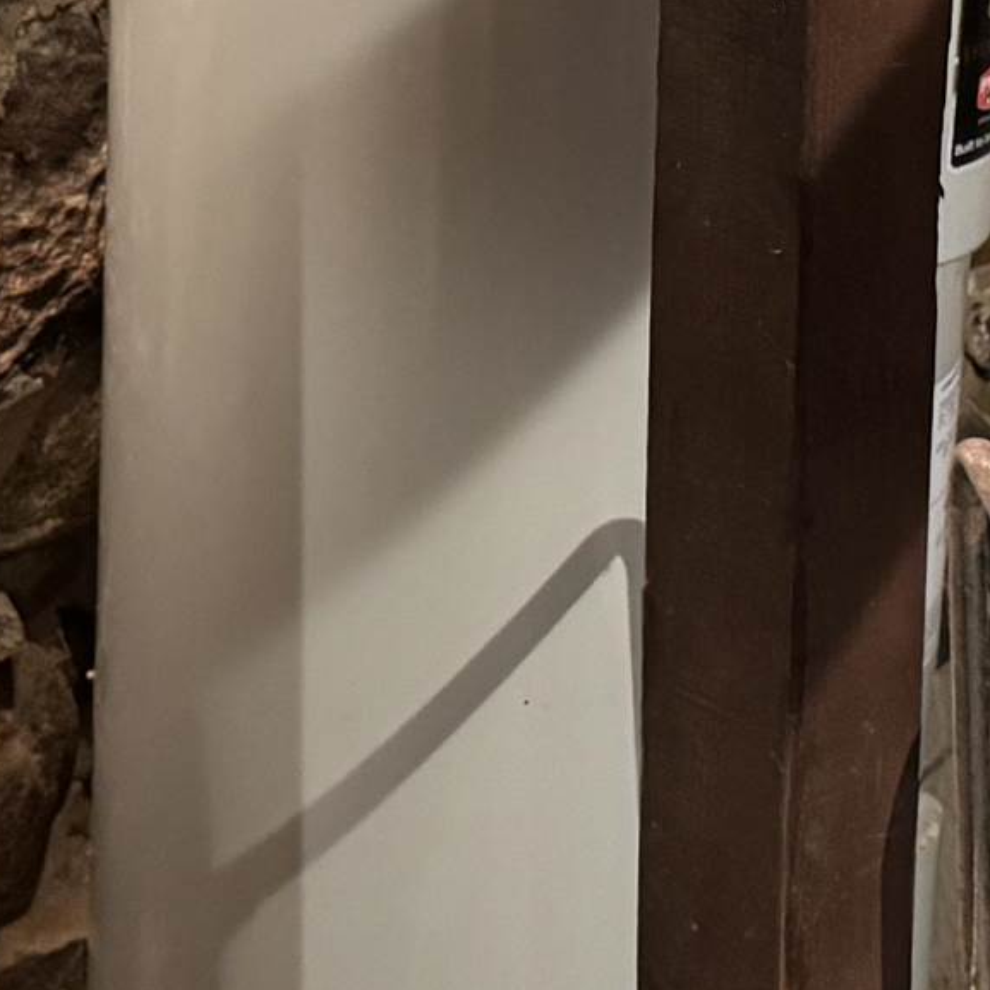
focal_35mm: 113
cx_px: 360
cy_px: -7
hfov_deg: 15.4
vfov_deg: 15.1
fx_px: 3656
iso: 800
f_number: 1.78
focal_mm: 6.76
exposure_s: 1/30
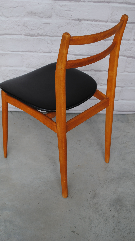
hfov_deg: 26.5
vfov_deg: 45.5
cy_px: 120
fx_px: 286
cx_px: 66
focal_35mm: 45
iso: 100
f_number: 5.6
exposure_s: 1/125
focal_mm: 28
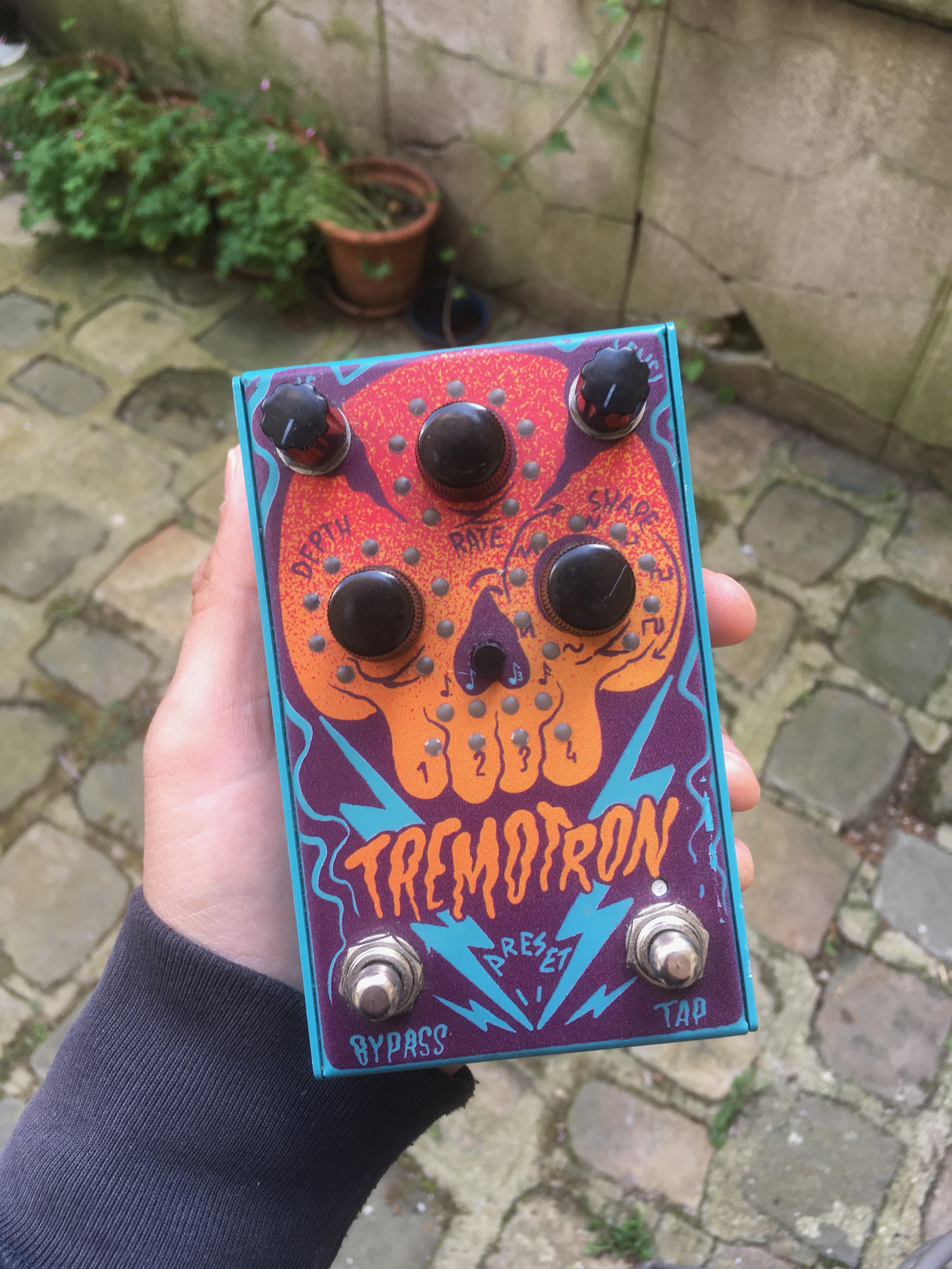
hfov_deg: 48.2
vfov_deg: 61.7
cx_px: 476
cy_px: 634
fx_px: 1063
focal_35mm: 29
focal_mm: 4.15
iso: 25
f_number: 2.2
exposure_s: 1/50
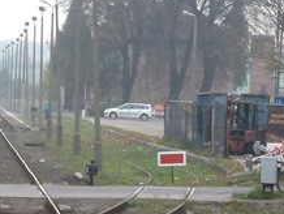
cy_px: 125
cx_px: -44
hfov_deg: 4.4
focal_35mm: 444
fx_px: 3647
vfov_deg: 3.4
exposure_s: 1/80
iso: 200
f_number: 5.1
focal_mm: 21.7
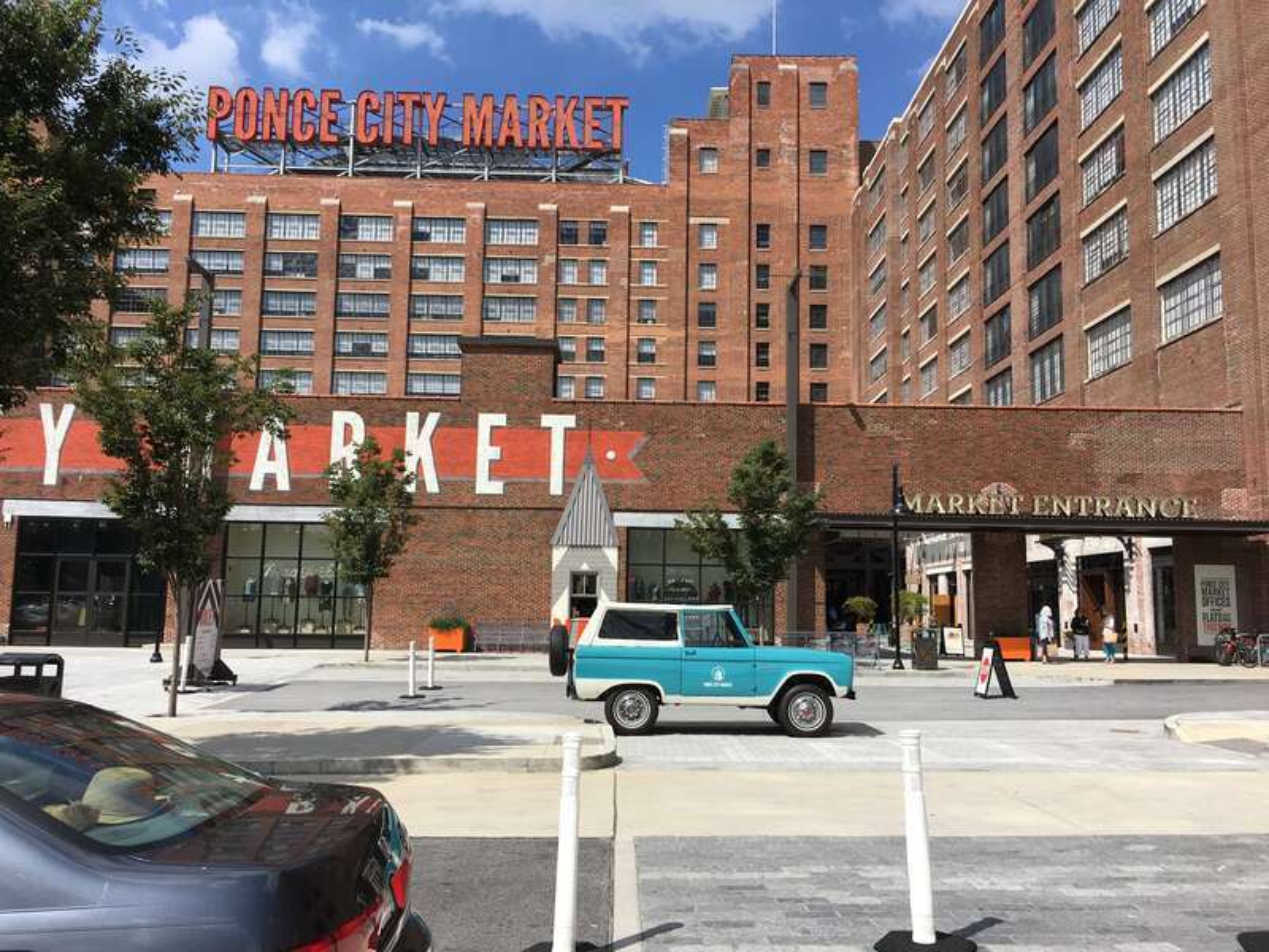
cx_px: 634
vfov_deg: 48.2
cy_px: 476
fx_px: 1063
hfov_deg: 61.7
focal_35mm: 29
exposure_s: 1/2079
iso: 25
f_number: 2.2
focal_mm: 4.15
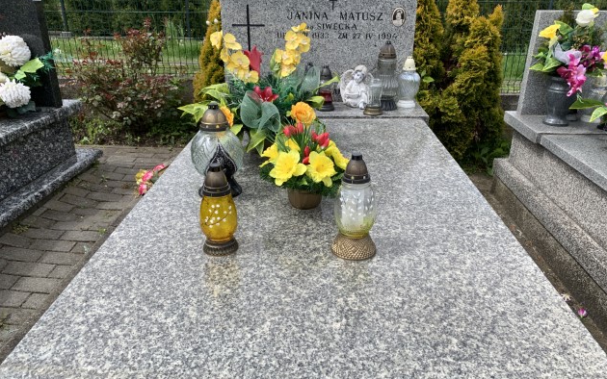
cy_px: 210
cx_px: 306
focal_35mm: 28
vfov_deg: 44.5
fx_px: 463
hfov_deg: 66.5
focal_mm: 4.25
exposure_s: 1/1916
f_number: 1.8
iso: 25
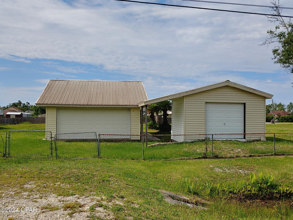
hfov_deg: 60.0
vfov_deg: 46.8
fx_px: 254
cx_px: 146
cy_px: 110
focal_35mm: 30
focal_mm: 4.23
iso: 50
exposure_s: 1/5263
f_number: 1.5
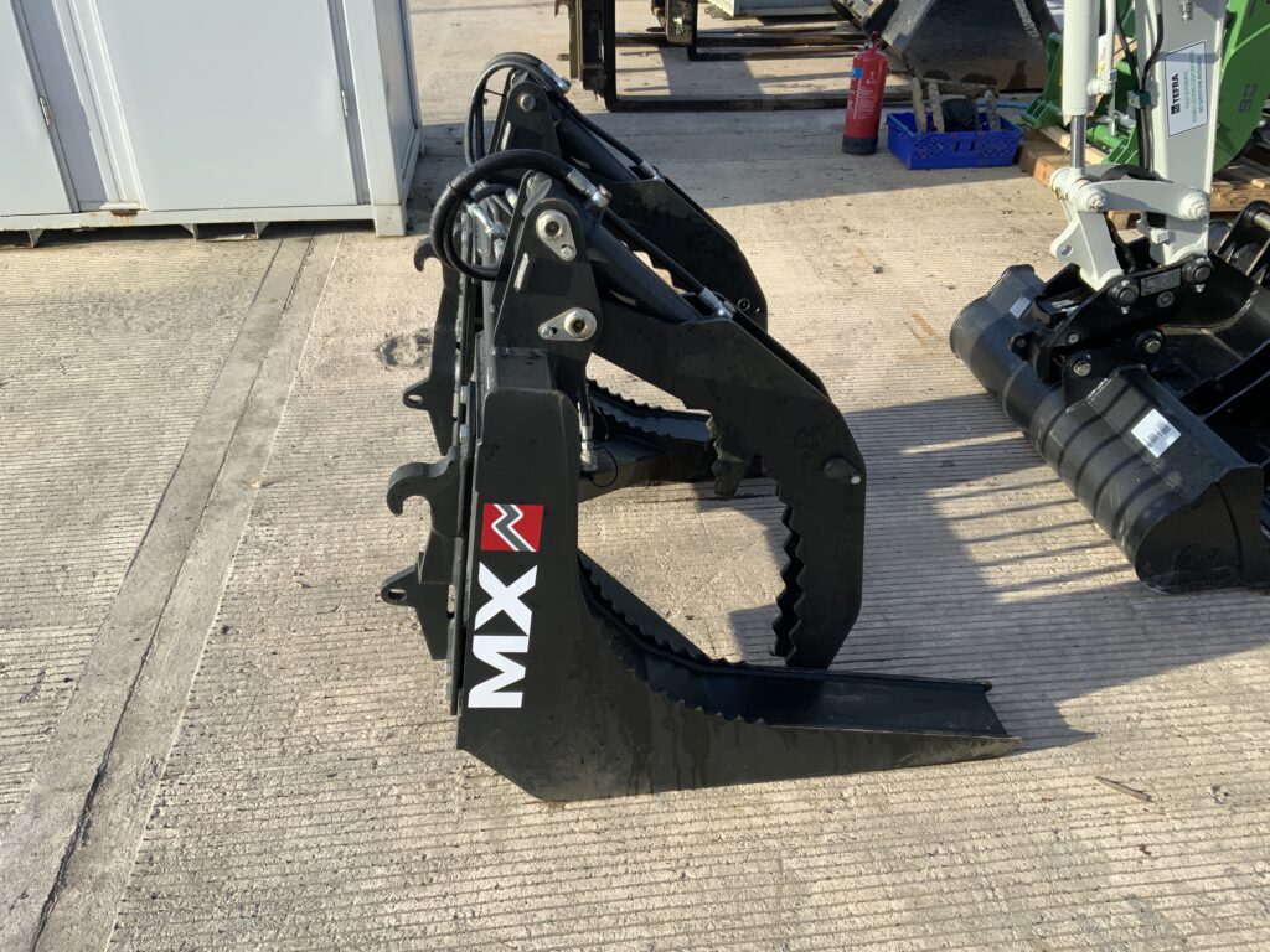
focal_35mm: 29
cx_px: 635
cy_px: 476
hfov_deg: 61.7
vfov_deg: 48.2
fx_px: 1064
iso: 16
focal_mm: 3
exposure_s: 1/657
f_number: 1.8
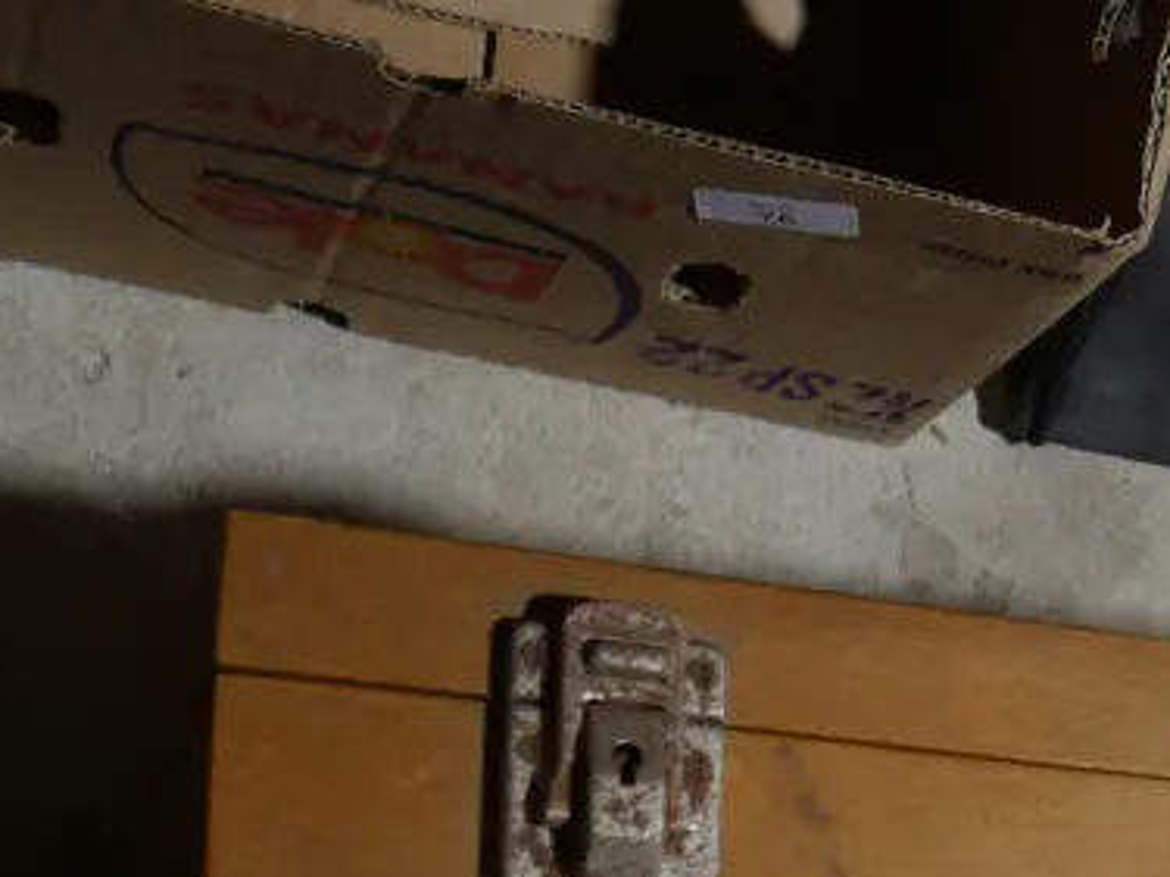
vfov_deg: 16.9
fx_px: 2771
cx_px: 1335
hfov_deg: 22.3
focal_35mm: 82
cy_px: 1150
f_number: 3.6
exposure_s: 1/60
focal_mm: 15
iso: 200
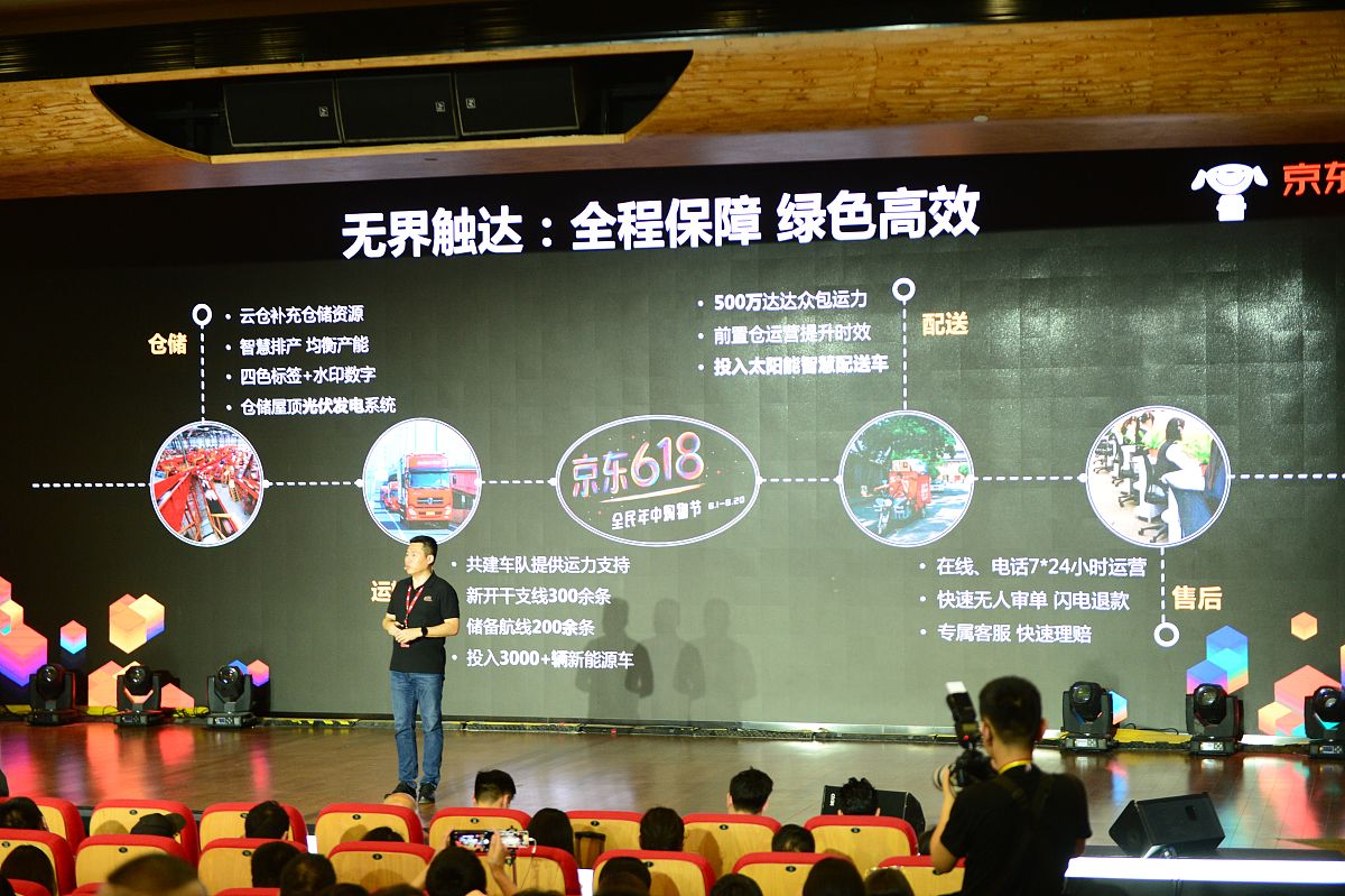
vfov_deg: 21.9
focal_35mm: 62
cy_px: 448
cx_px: 672
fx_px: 2315
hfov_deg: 32.4
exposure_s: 1/100
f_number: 2.8
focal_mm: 62
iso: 2500
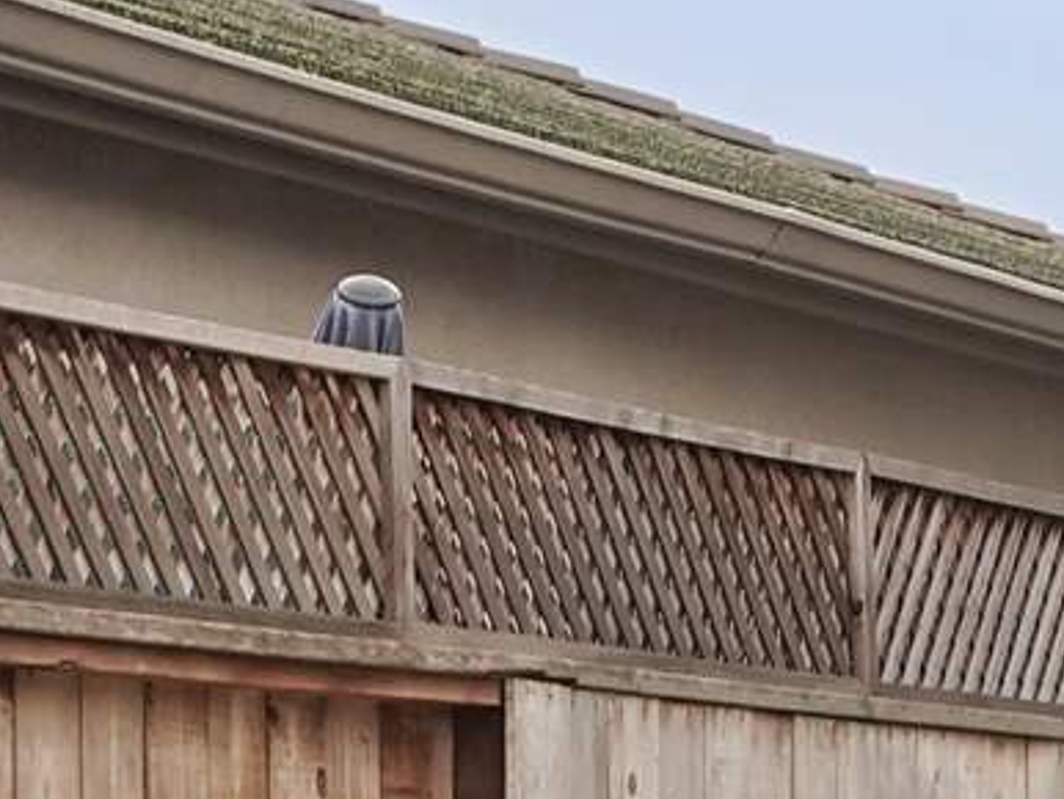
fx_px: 7289
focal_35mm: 237
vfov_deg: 6.3
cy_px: 788
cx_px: 3327
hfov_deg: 7.3
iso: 320
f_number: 11
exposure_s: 1/25
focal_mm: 31
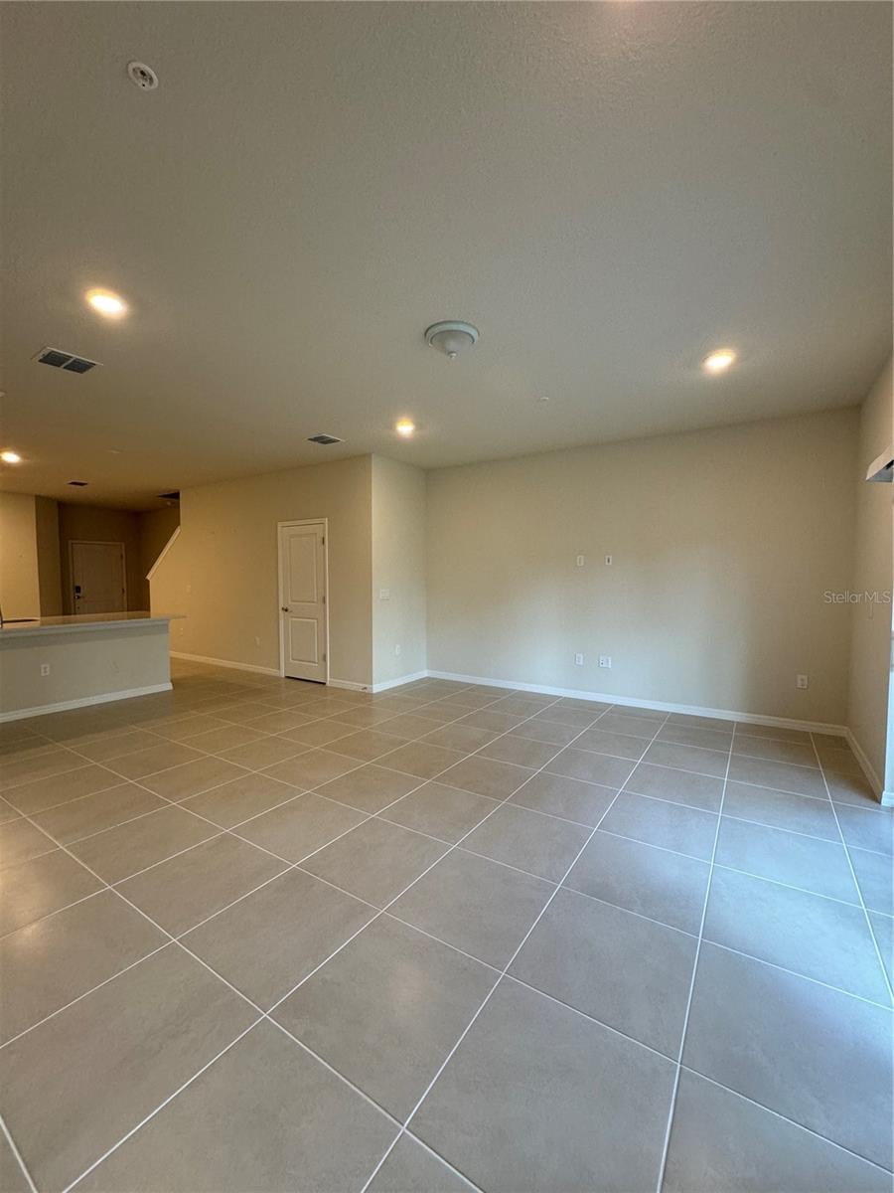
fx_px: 482
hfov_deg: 85.7
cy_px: 596
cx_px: 447
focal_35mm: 14
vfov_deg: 102.1
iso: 200
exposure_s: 1/120
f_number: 2.2
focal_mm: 2.22
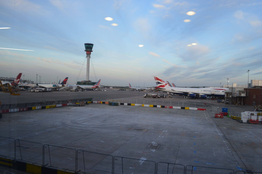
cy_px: 87
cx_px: 131
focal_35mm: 27
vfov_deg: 47.7
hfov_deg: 67.5
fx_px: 196
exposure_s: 1/20
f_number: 8
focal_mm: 18
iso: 400
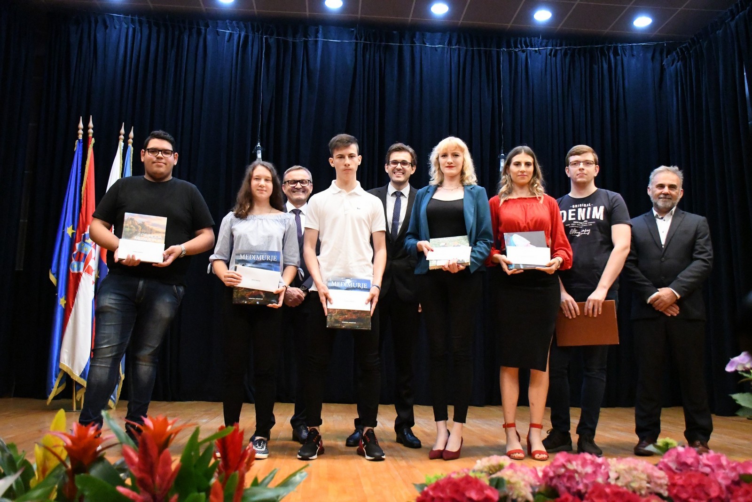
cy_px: 251
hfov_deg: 57.2
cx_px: 376
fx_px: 689
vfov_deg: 40.0
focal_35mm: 33
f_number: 5
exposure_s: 1/640
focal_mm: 22
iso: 16000
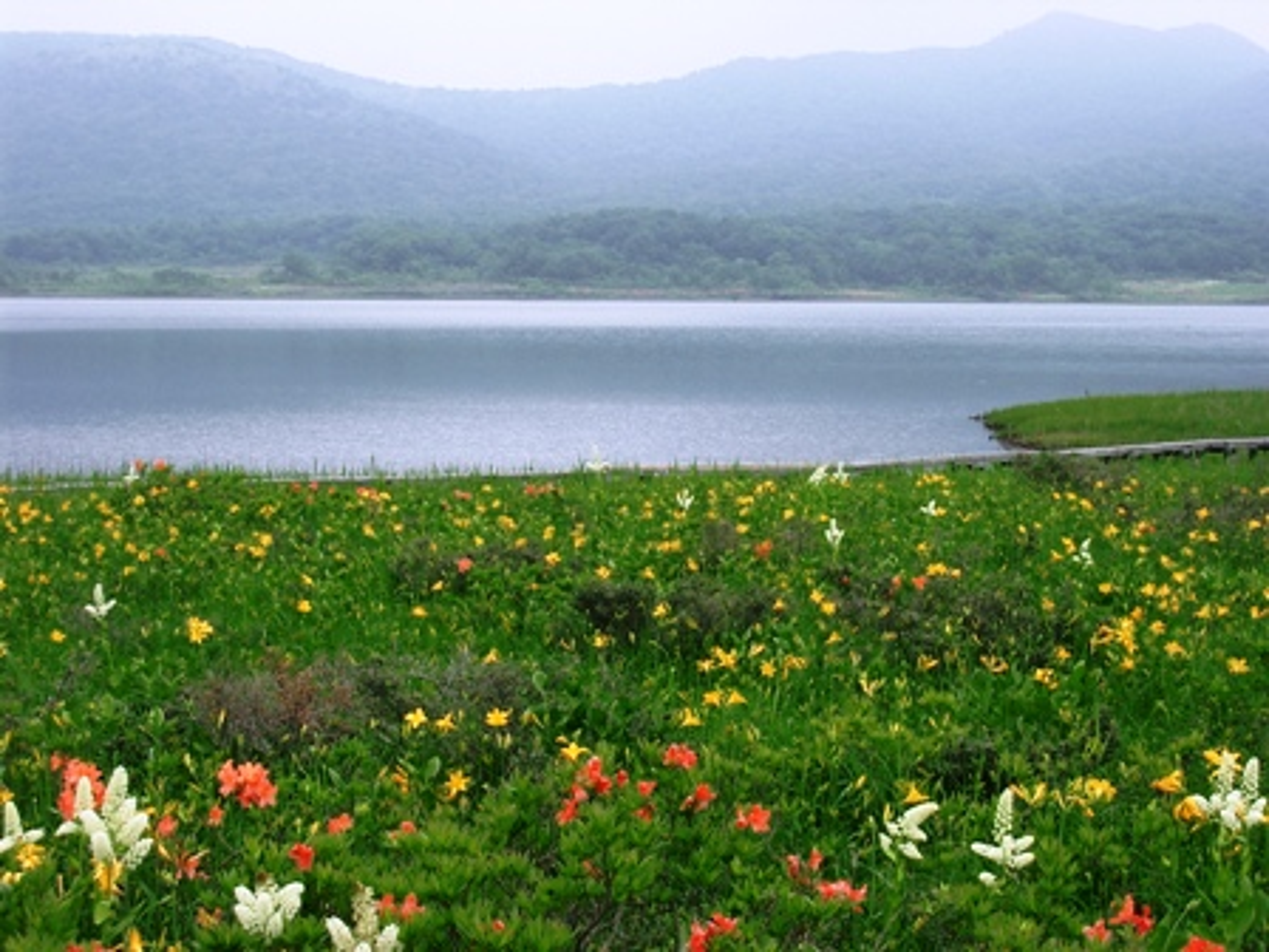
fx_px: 2273
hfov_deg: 31.2
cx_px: 634
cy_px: 476
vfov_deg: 23.7
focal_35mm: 62
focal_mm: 10.2
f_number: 5.6
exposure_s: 1/250
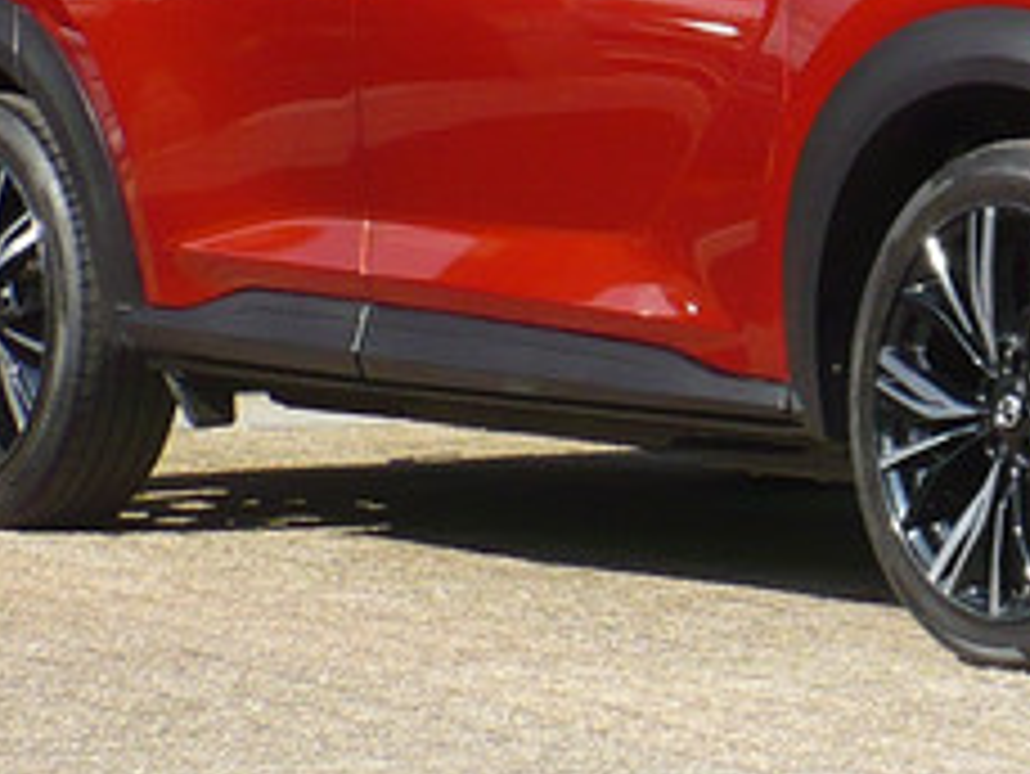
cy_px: -176
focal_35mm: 249
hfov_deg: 7.9
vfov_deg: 5.9
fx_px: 7413
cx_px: 1026
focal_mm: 9.9
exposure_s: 1/500
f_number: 3.1
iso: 100
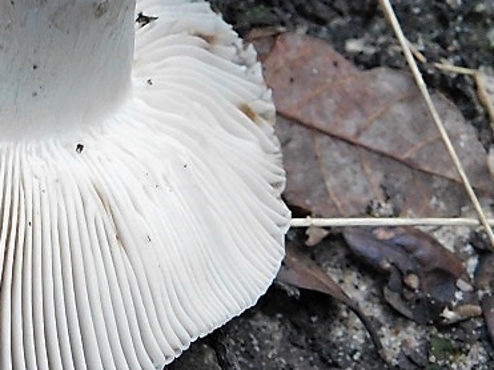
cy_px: 145
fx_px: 1384
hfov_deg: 19.7
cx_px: 23
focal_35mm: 97
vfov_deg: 15.2
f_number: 3.7
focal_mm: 8
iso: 400
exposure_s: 1/15
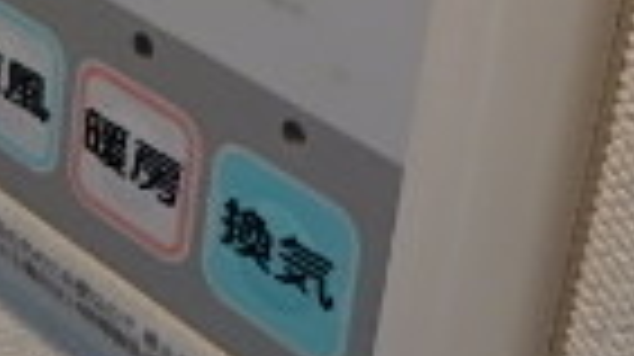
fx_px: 1747
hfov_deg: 19.4
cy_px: -225
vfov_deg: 11.0
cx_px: -117
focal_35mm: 104
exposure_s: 1/80
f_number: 3.5
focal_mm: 3.7
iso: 125
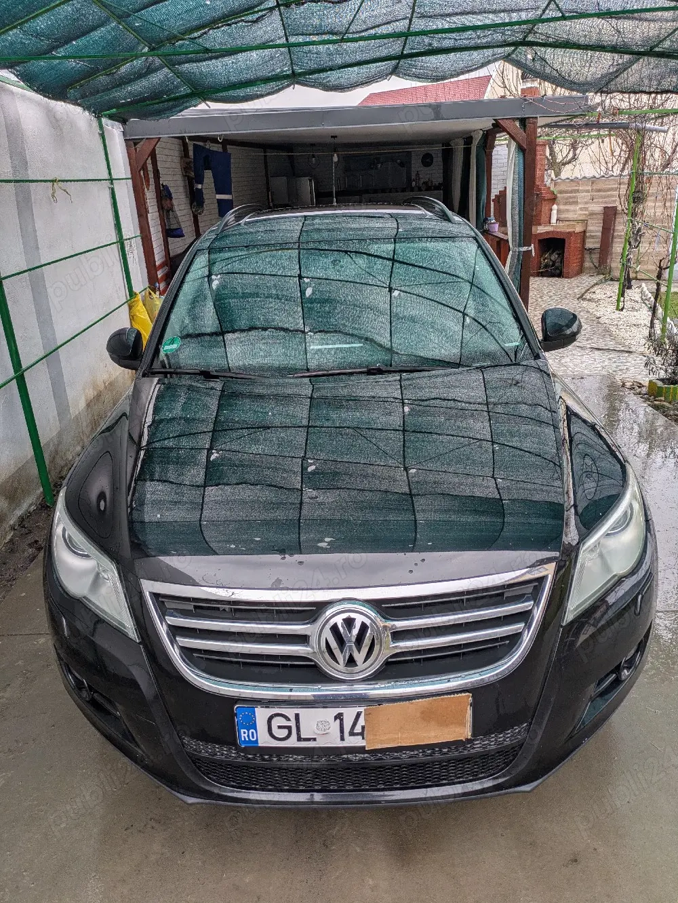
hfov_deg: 54.9
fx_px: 652
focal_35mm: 25
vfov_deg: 69.4
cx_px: 339
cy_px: 452
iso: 42
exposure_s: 1/213
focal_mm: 5.43
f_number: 1.89
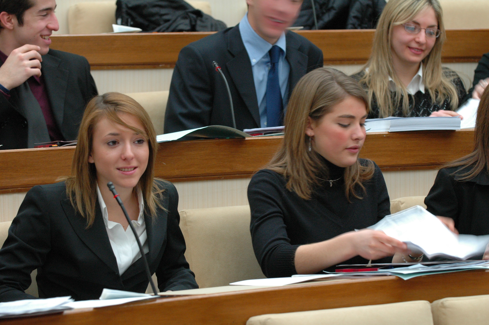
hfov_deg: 13.1
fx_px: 2137
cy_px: 162
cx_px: 244
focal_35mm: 158
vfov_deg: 8.7
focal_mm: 105
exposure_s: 1/25
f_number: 4.5
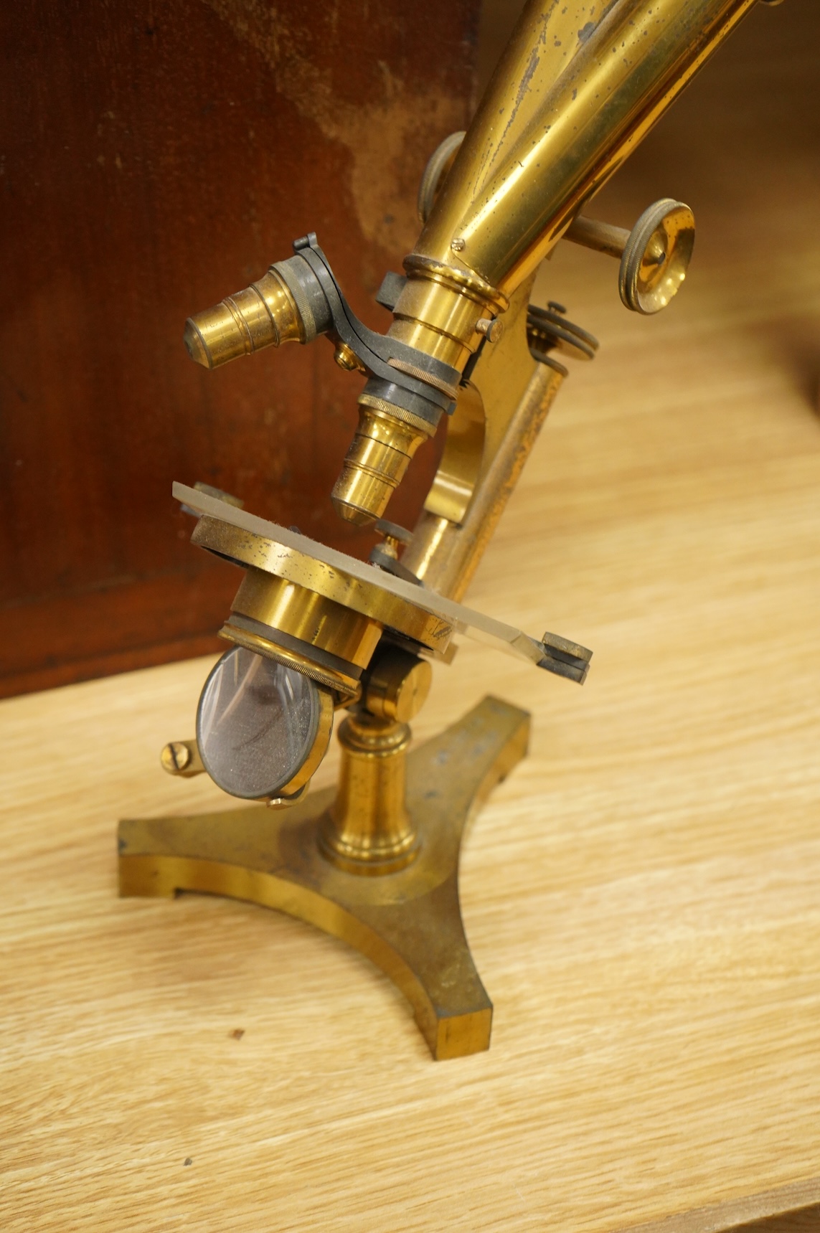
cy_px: 616
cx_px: 410
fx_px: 2396
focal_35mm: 70
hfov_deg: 19.4
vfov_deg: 28.9
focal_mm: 70
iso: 4000
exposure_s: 1/200
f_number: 5.6
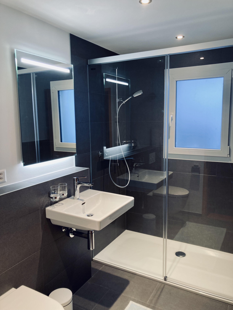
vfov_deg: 63.4
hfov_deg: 49.7
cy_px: 155
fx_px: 251
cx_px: 116
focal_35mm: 28
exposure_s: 1/50
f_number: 1.8
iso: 80
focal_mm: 3.99
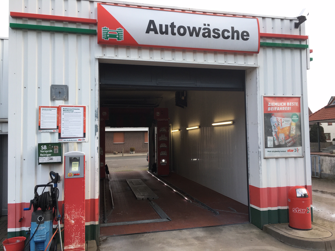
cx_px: 168
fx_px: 281
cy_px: 126
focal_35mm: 29
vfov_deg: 48.2
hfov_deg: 61.7
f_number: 2.2
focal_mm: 4.15
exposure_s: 1/100
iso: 40
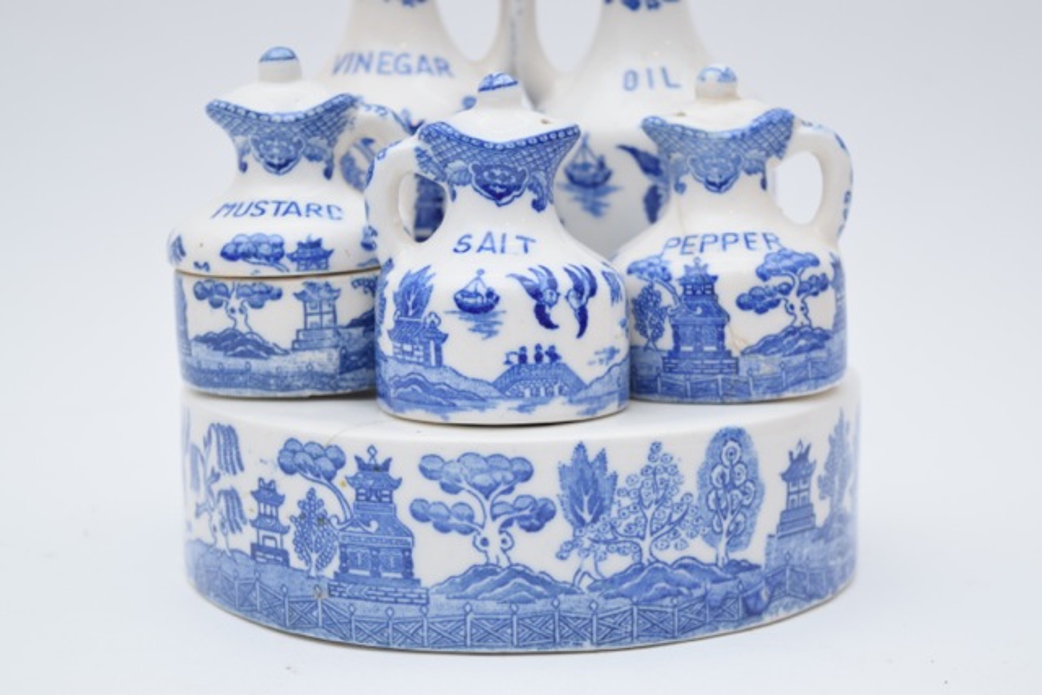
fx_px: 2388
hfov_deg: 24.6
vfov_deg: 16.6
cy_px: 348
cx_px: 521
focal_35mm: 82
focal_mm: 55
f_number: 5.6
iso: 800
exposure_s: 1/125
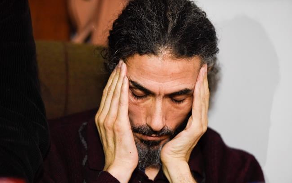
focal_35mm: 174
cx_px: 146
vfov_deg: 7.5
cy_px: 98
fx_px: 1385
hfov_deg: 12.0
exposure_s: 1/125
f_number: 2.8
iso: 3200
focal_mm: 170
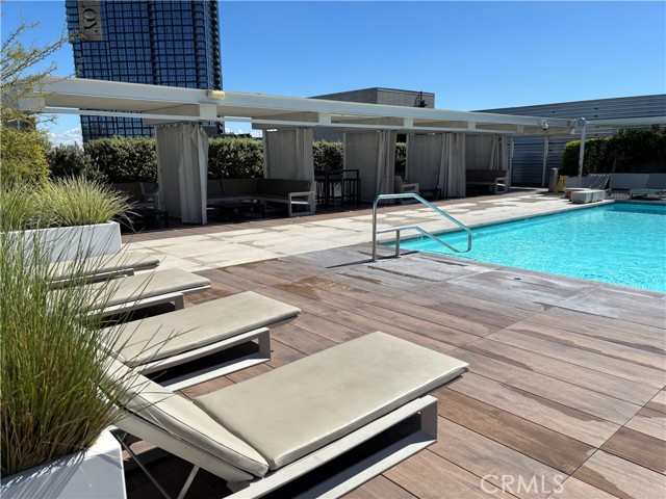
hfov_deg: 67.3
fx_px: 500
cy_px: 250
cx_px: 333
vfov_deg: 53.1
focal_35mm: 26
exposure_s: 1/5348
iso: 50
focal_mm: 5.96
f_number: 1.6
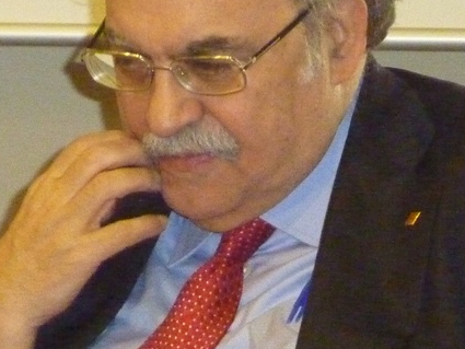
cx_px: 265
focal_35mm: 427
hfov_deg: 4.6
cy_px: 174
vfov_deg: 3.5
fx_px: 5738
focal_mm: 25.9
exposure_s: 1/40
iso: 1600
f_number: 4.5
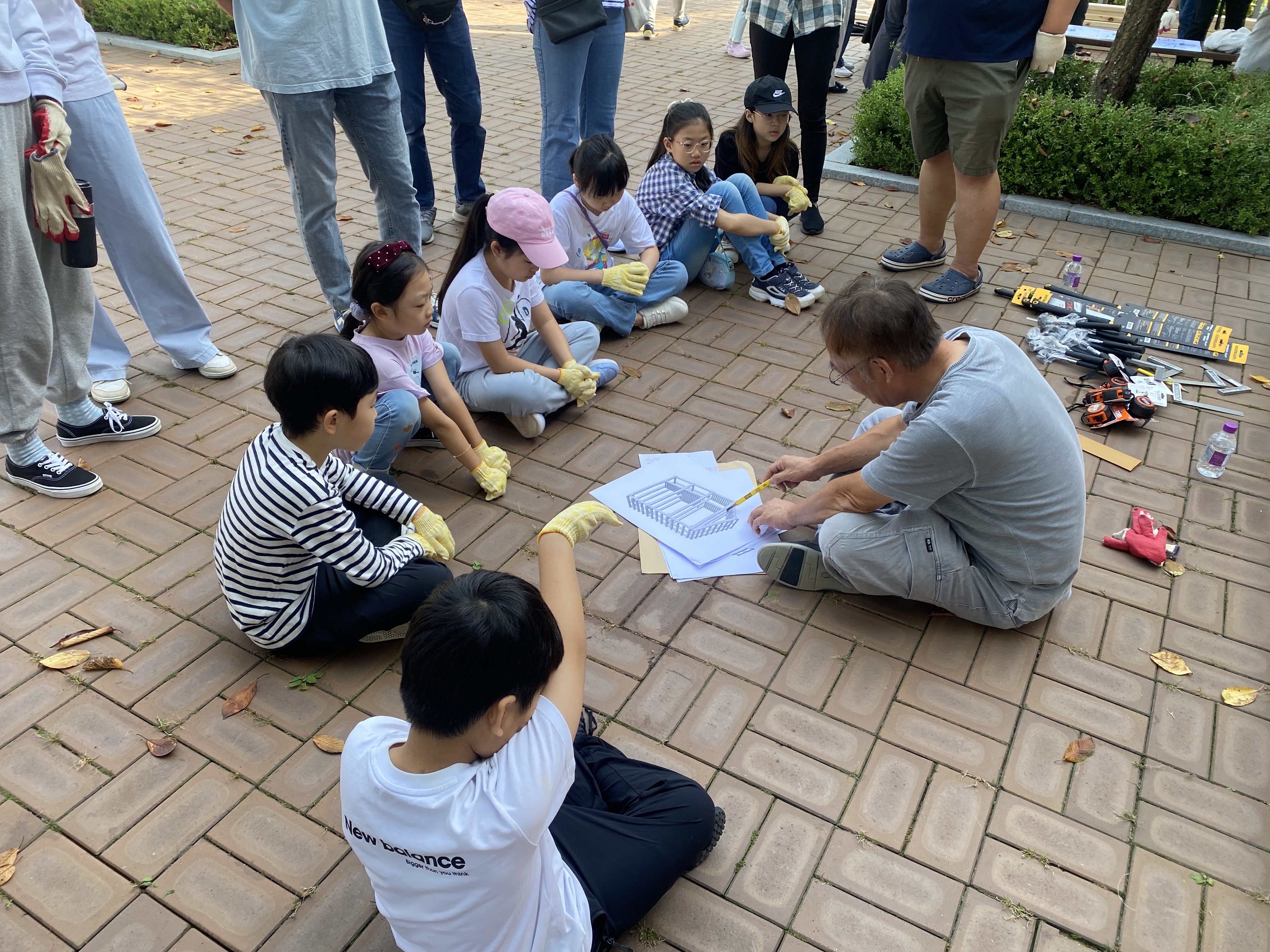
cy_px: 476
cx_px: 635
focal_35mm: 26
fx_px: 954
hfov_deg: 67.3
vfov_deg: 53.1
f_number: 1.8
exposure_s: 1/188
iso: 32
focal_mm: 4.25
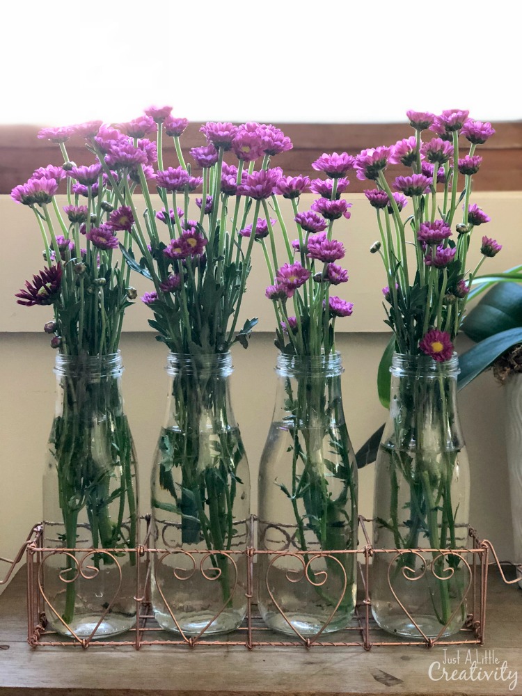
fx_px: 1146
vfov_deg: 33.8
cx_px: 261
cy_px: 348
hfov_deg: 25.7
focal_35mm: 57
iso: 500
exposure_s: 1/60
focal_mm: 6.6
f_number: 2.8
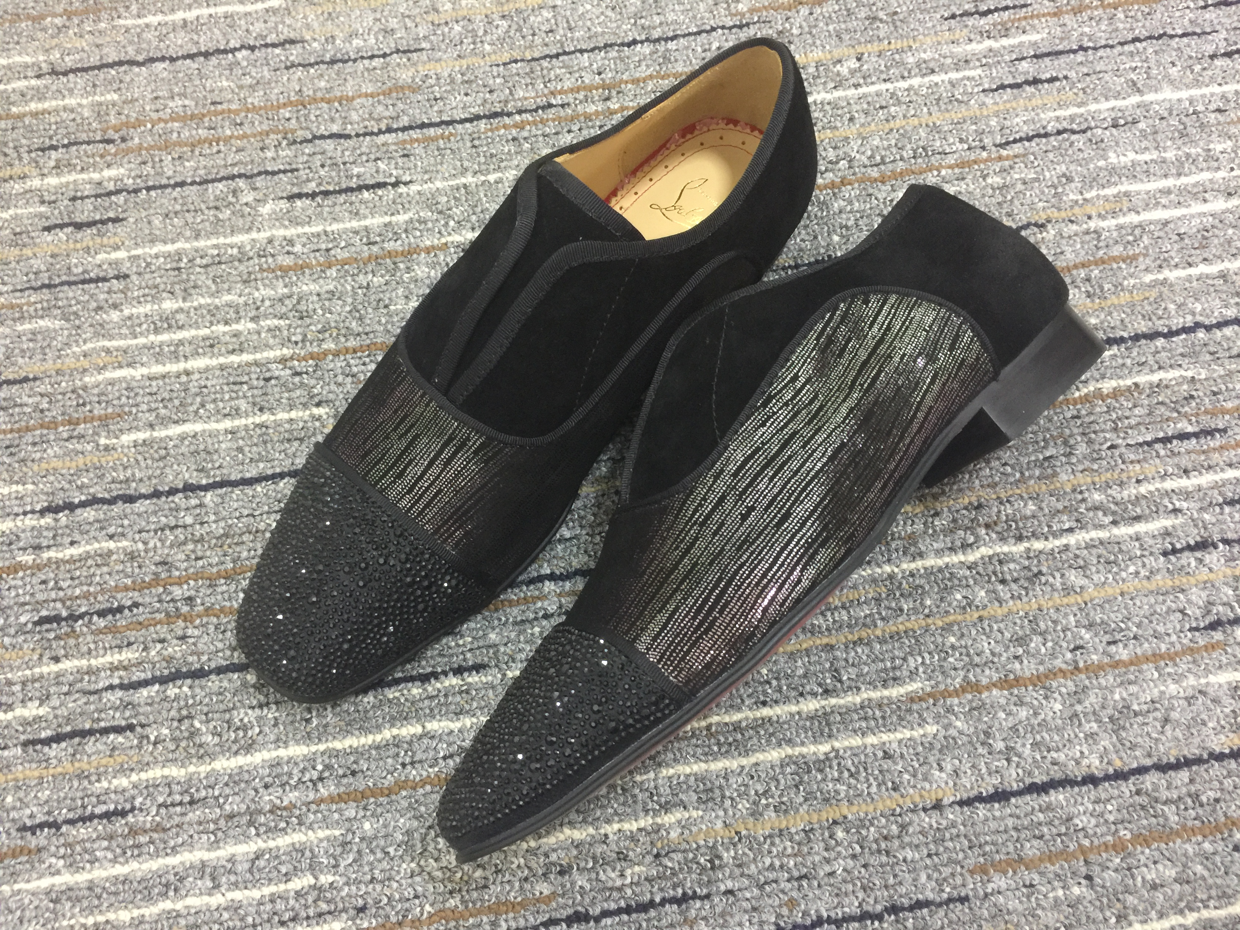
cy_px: 465
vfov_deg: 48.2
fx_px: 1039
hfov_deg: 61.7
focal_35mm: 29
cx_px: 620
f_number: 2.2
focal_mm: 4.15
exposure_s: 1/10
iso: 100
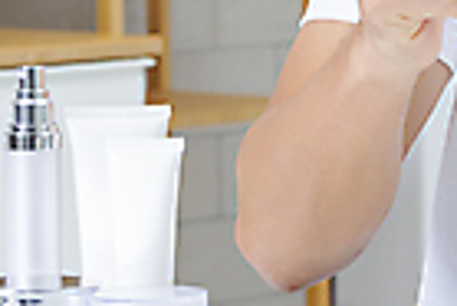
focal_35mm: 366
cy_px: -158
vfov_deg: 3.7
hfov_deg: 5.6
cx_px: 579
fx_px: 4651
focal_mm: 85
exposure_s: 1/125
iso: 100
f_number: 5.6
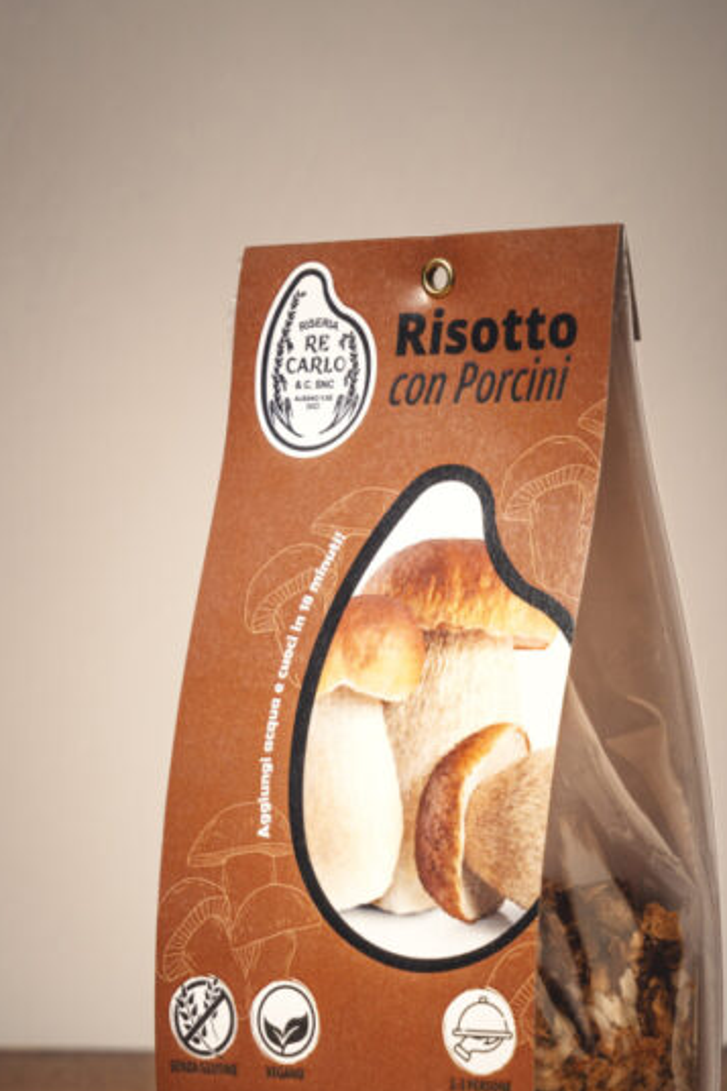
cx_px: 404
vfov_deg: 14.9
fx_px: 4183
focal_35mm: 138
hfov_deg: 9.9
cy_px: 578
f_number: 8
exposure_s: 1/160
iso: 200
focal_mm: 70
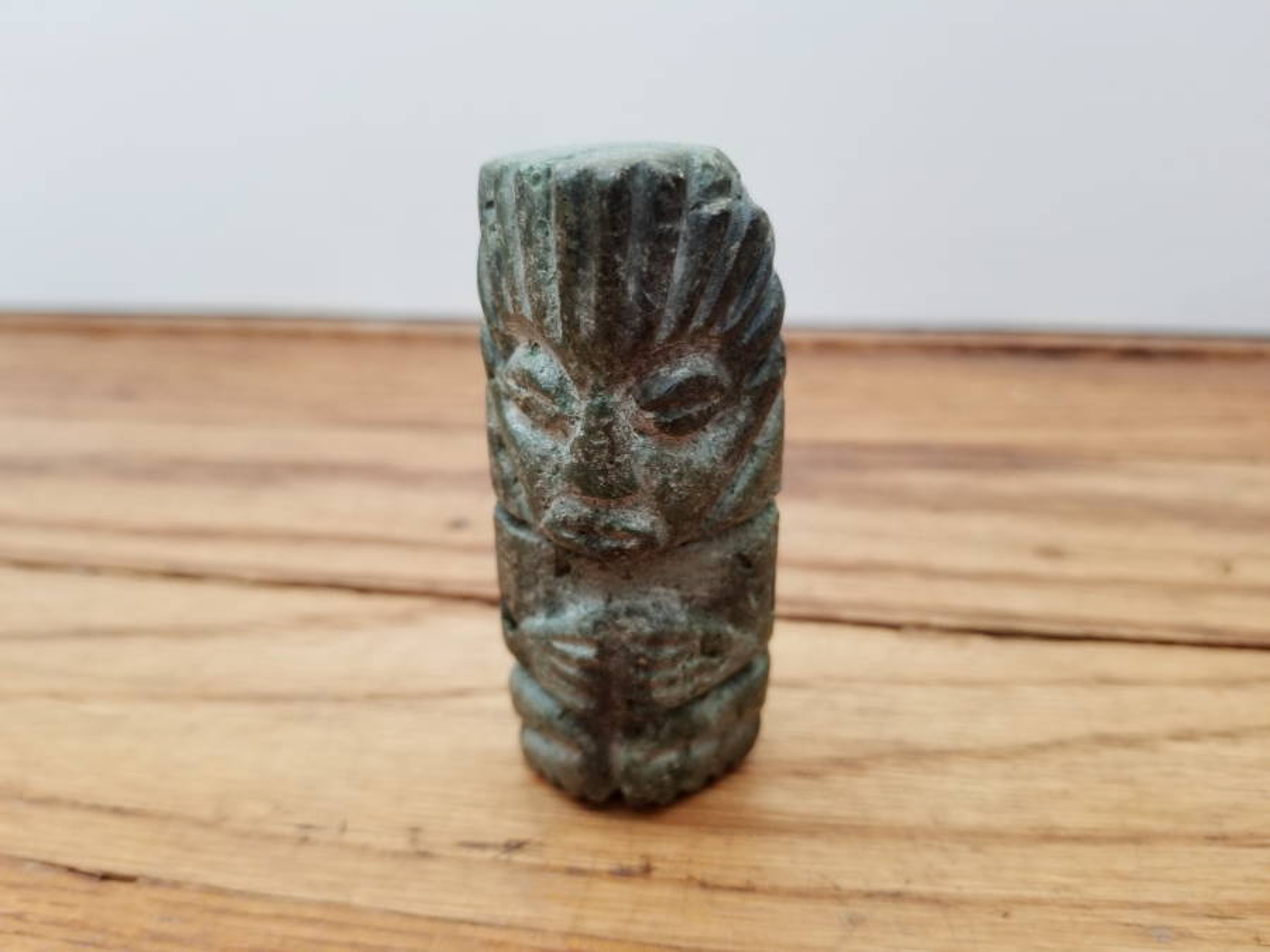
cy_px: 476
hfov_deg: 67.3
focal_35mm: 26
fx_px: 954
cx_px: 635
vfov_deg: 53.1
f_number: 1.7
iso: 200
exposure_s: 1/18
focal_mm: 4.25
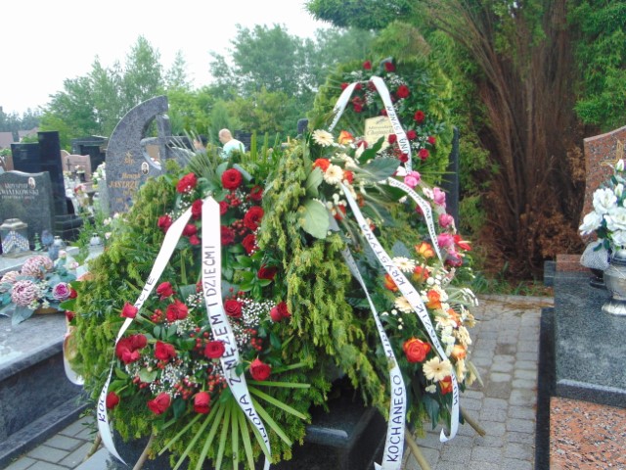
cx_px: 313
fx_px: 597
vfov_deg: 42.9
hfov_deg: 55.4
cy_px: 235
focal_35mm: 33
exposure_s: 1/125
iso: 80
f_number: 3.2
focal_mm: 5.8
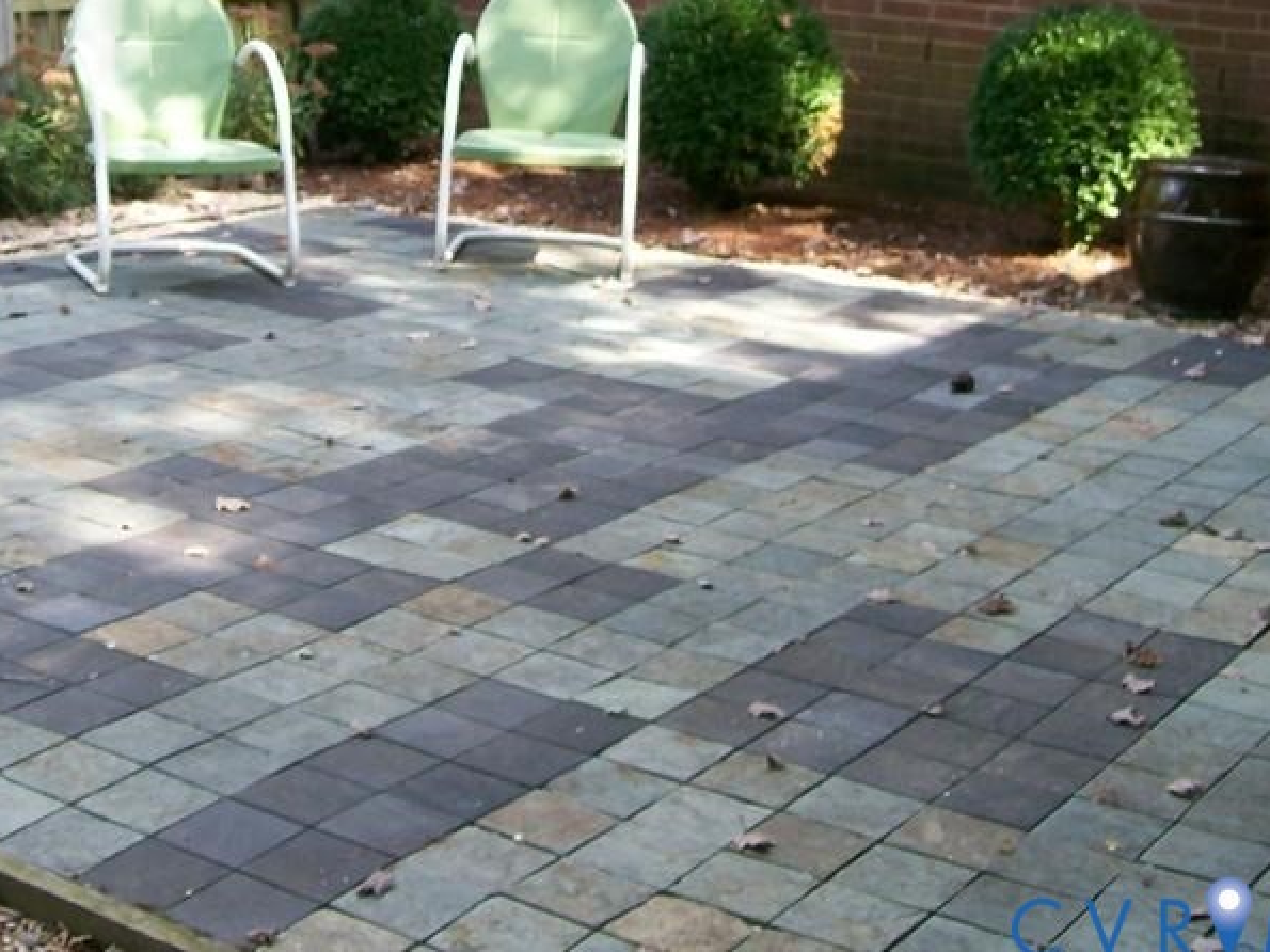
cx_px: 354
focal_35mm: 62
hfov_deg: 30.8
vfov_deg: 23.2
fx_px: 2274
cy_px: 166
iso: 80
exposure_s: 1/179
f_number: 2.7
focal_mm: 6
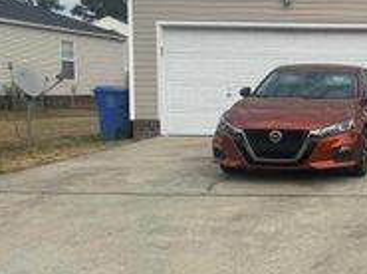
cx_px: 427
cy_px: 144
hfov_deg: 26.9
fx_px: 688
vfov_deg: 22.5
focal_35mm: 65
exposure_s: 1/2506
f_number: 1.78
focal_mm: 6.76
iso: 80
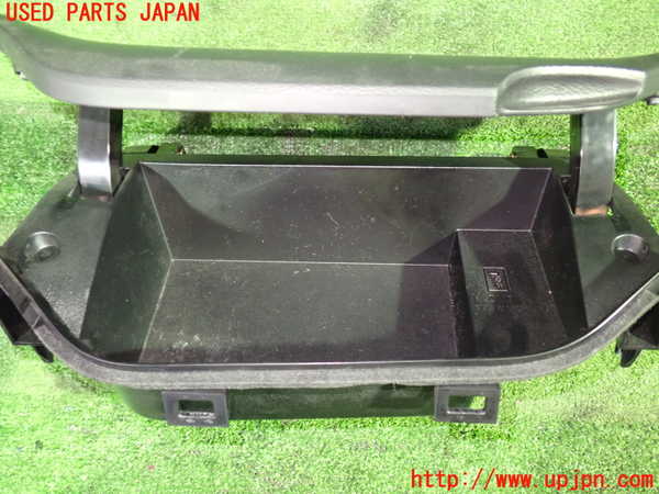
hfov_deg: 60.0
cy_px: 247
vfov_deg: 46.8
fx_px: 571
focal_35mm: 30
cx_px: 330
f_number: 2.3
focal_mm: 5.4
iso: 800
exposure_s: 1/8
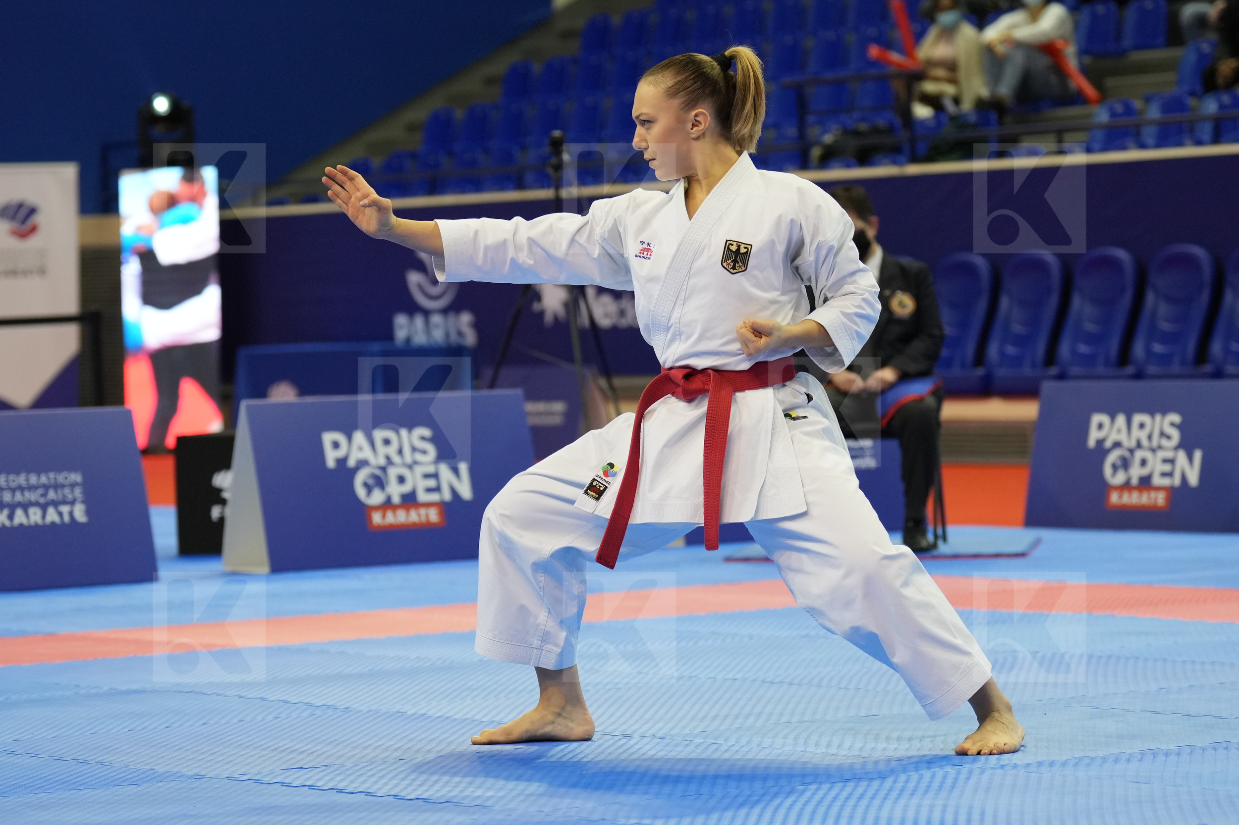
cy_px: 412
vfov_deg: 10.6
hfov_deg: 15.9
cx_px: 620
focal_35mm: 129
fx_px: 4439
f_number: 2.8
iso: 1600
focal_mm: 86
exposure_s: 1/500
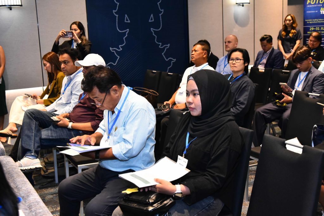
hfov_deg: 42.7
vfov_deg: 29.3
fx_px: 414
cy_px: 108
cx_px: 162
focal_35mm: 46
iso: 3200
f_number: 5.6
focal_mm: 46
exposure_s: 1/100
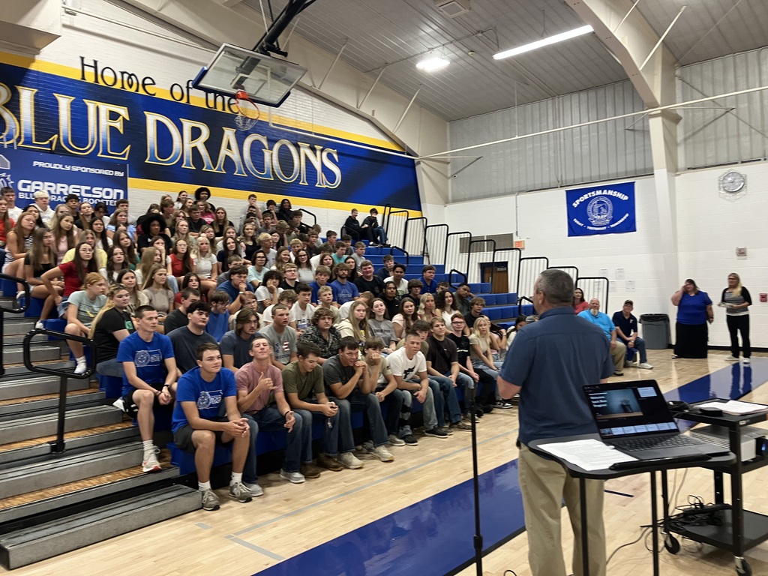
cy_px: 288
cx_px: 384
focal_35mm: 28
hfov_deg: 63.4
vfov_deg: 49.7
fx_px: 621
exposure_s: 1/60
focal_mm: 3.99
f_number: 1.8
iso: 100
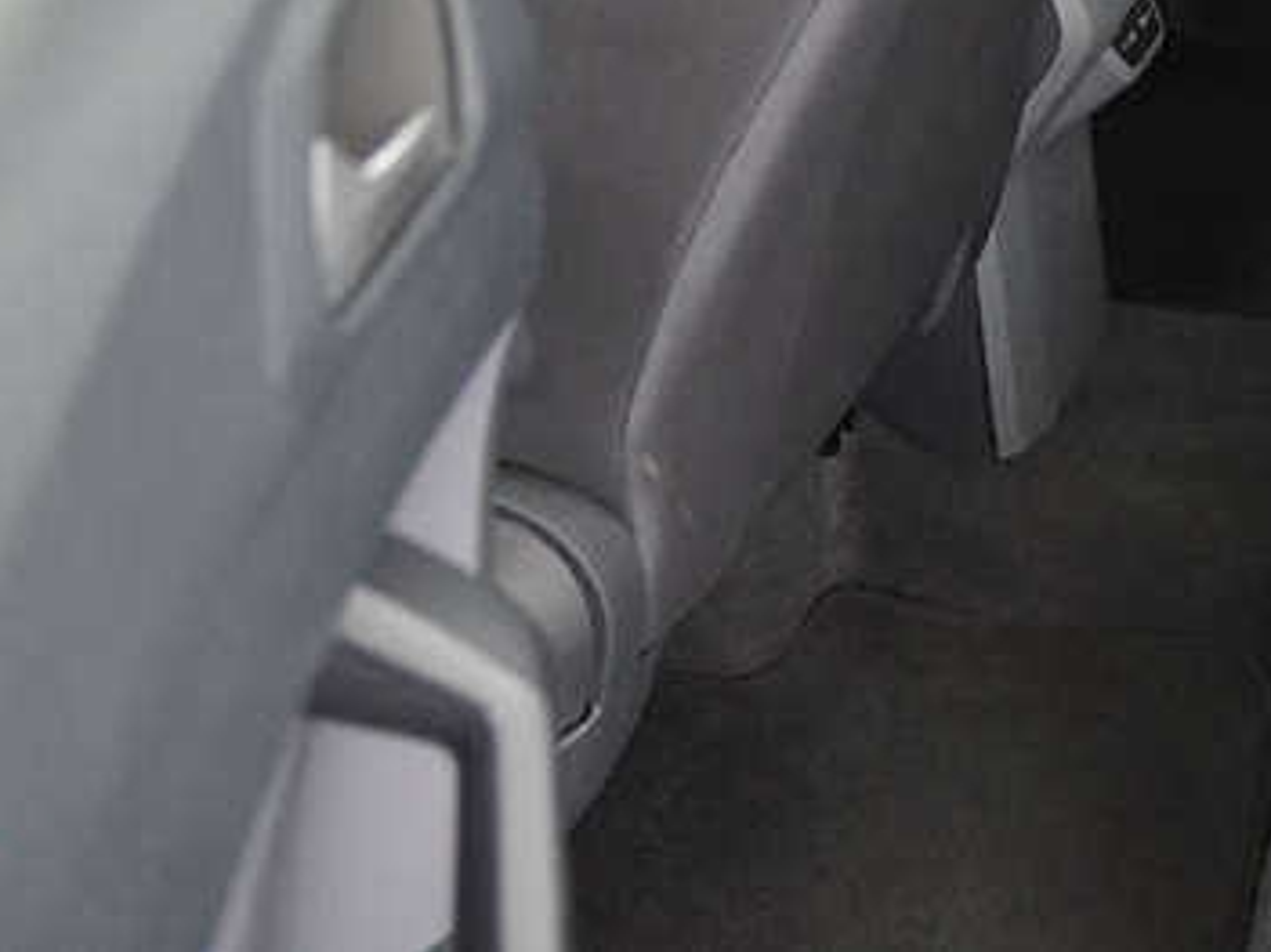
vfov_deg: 15.9
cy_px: -281
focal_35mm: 88
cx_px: 1792
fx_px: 3245
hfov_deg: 19.8
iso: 2500
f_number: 2.8
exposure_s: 1/160
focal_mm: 21
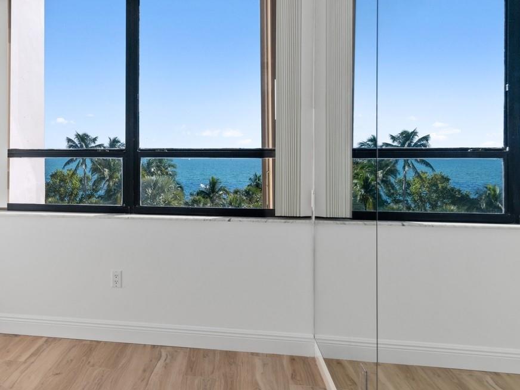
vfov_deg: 46.5
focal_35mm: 30
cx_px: 153
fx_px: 451
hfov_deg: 57.9
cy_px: 155
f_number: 8
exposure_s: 1/160
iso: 200
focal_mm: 17
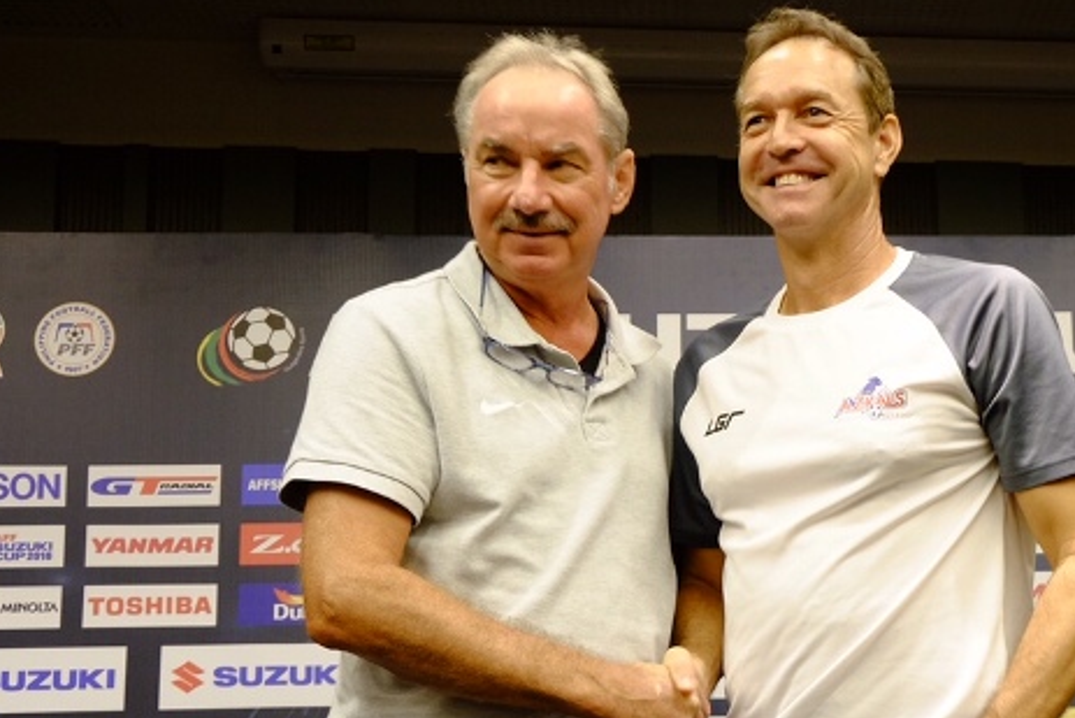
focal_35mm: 54
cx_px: 910
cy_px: 565
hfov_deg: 35.3
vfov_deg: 24.7
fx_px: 1613
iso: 1600
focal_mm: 20.5
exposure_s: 1/60
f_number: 4
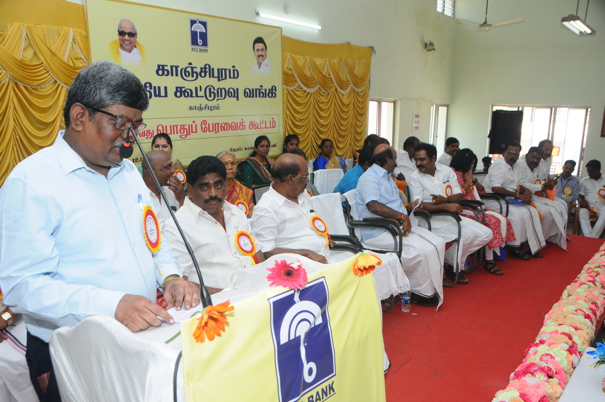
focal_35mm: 27
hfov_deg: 67.4
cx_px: 302
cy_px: 201
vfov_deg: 47.8
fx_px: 453
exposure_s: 1/125
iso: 500
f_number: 5.6
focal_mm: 18
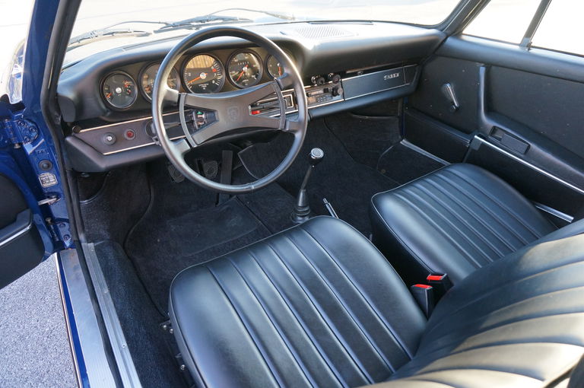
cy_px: 194
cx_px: 292
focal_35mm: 24
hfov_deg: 73.8
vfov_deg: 53.0
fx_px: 389
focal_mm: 16
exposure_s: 1/160
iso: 640
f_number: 4
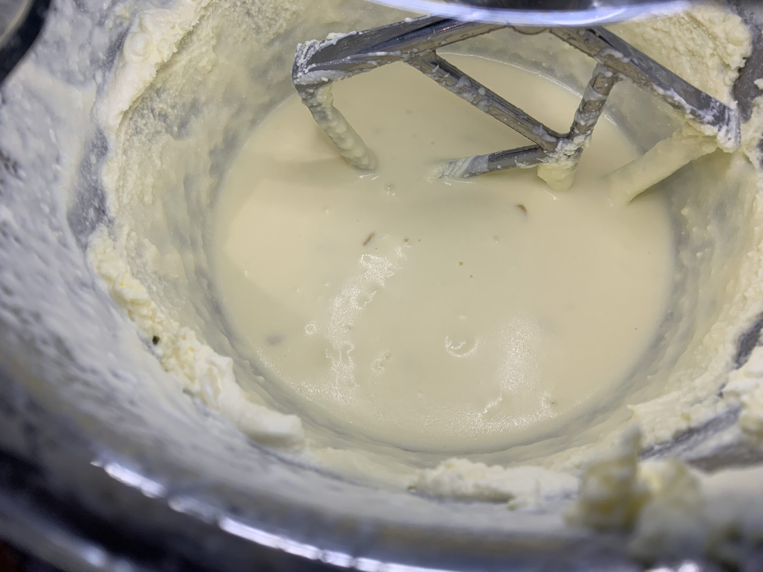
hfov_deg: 67.3
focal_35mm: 26
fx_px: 573
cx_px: 382
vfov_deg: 53.1
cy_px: 286
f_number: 1.8
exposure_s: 1/98
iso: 50
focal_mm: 4.25
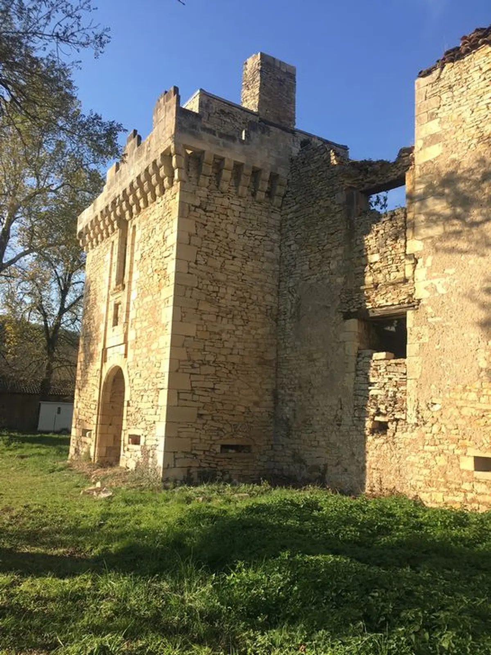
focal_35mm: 29
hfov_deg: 48.2
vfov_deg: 61.7
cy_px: 328
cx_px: 246
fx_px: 548
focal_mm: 4.15
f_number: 2.2
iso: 25
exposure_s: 1/534
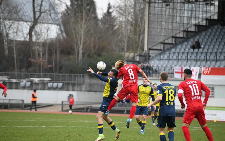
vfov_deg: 5.8
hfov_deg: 9.3
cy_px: 68
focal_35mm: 225
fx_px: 1380
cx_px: 112
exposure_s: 1/3200
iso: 2200
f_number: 5.3
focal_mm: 220
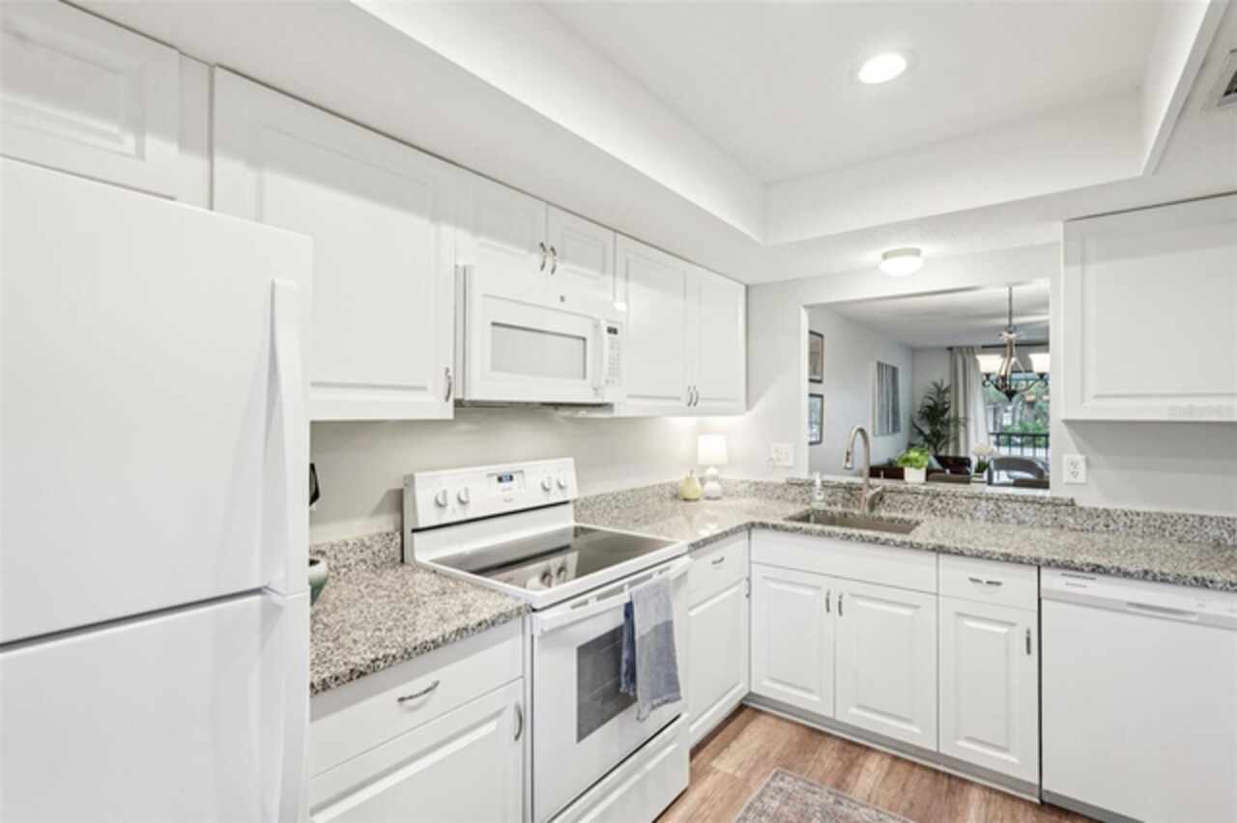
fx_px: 549
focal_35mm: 16
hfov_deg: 96.8
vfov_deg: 73.7
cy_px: 412
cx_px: 618
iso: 400
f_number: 8
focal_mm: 16
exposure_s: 1/13
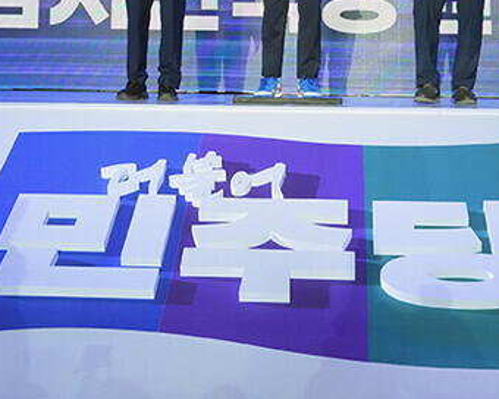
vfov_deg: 16.5
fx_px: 1329
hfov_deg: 21.3
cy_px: -53
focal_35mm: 90
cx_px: 260
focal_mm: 34
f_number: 9
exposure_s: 1/160
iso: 3200
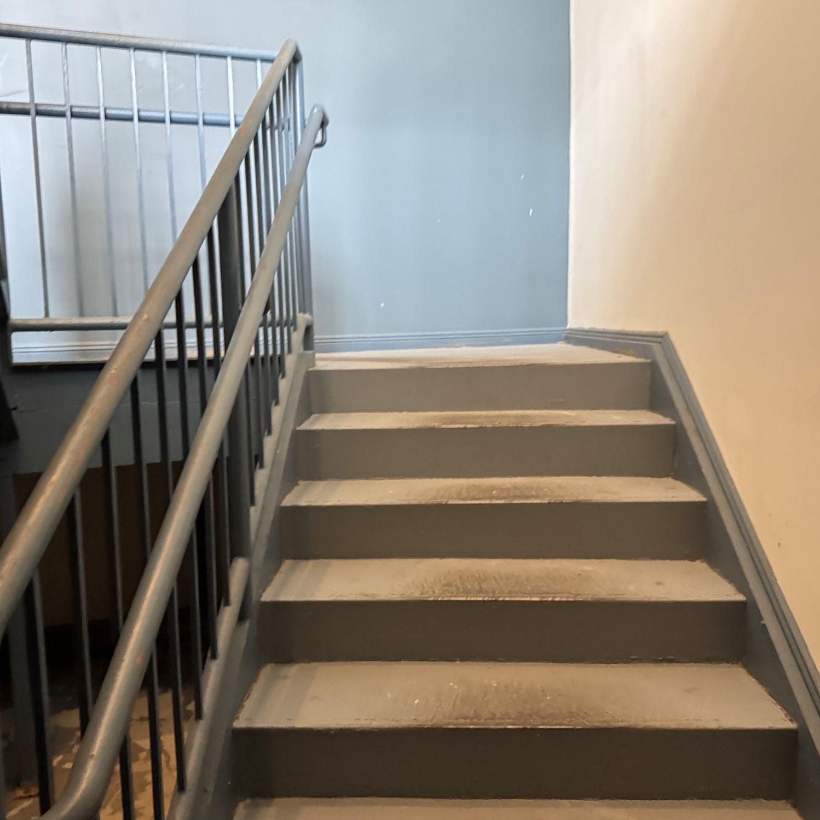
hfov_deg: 55.6
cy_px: 413
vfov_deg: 55.6
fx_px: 777
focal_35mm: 29
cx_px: 385
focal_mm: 6.76
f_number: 1.78
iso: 800
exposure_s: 1/56
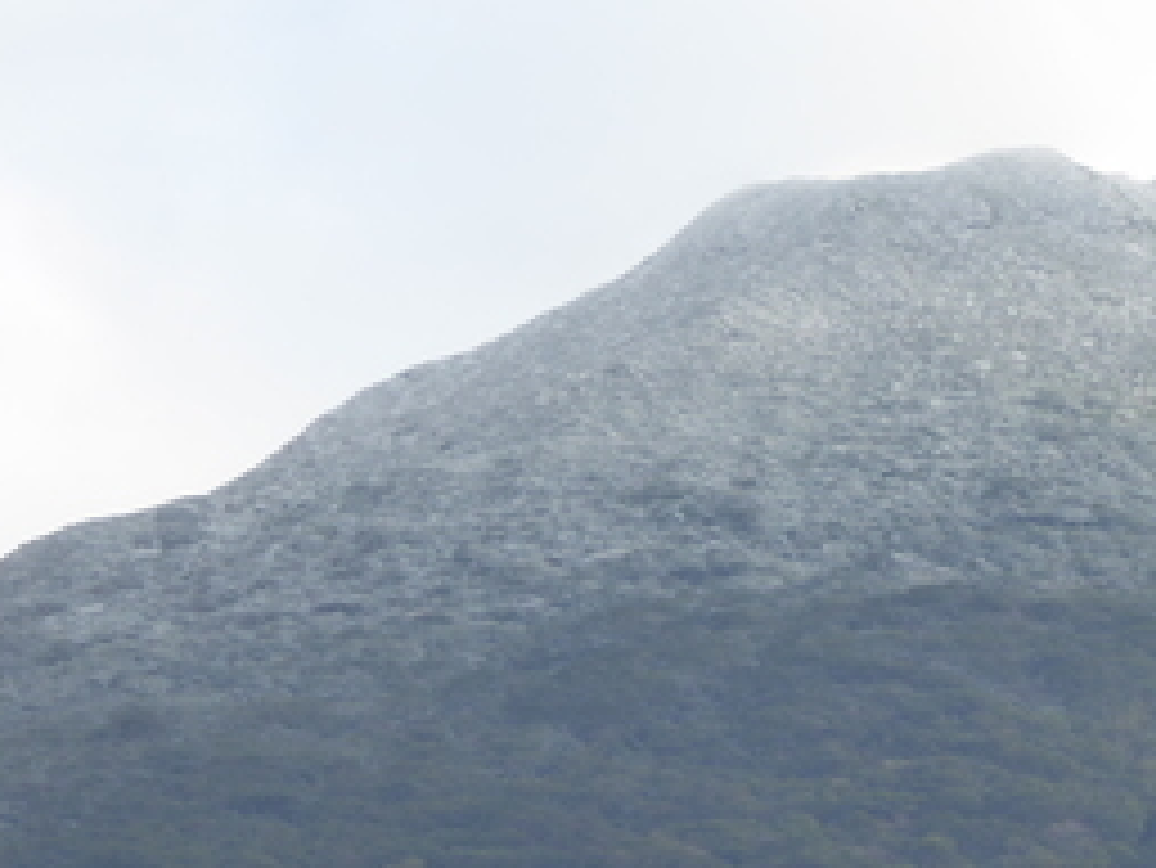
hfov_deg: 6.7
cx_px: 886
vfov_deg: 5.1
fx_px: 9823
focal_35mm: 294
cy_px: 573
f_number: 5.4
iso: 160
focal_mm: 27.1
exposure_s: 1/160
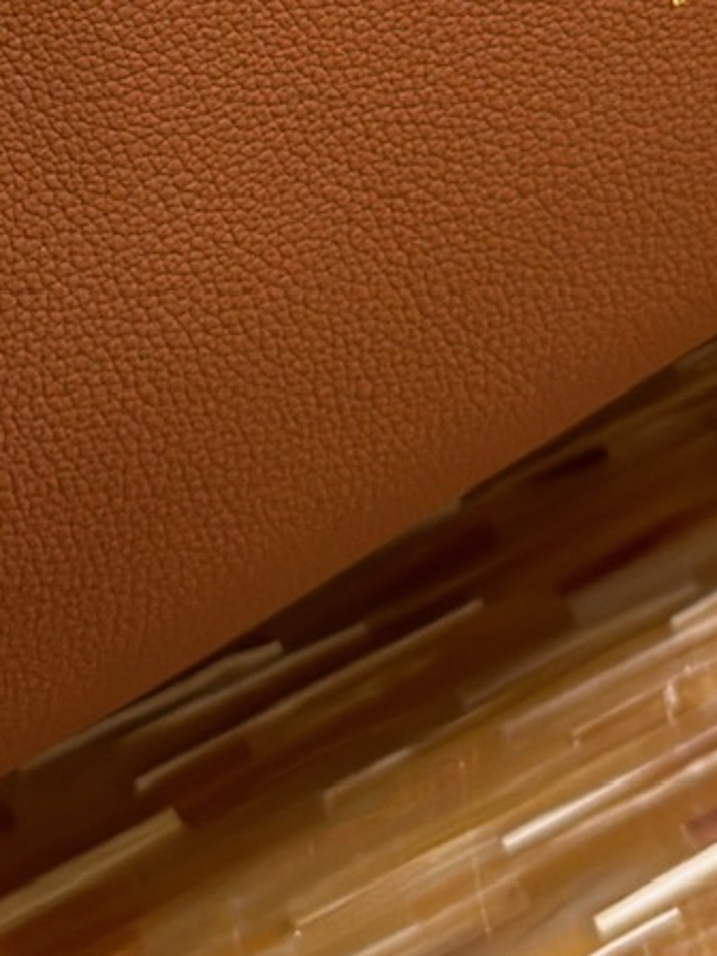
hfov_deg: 9.3
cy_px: -745
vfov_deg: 11.5
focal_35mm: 160
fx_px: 4419
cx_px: 250
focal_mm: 6.76
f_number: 1.78
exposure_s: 1/60
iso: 125
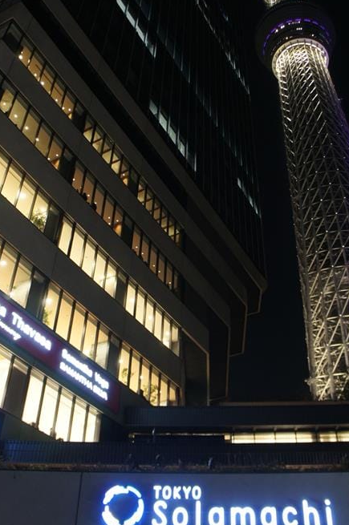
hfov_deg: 39.8
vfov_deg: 56.8
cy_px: 209
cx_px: 195
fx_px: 481
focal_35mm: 33
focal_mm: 18
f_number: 3.5
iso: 2000
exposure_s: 1/30
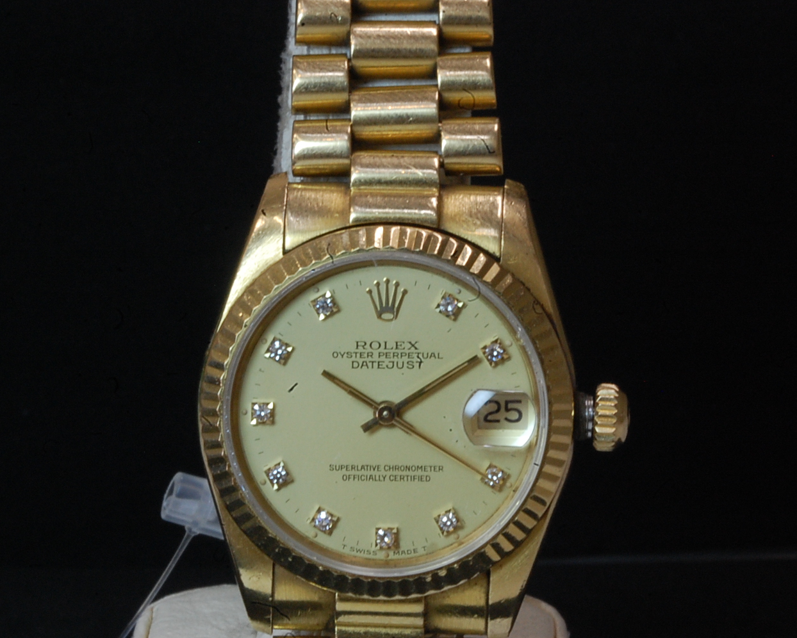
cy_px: 320
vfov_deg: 10.1
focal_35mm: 153
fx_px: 3610
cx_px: 378
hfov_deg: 12.6
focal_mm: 90
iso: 800
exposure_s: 1/4
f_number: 45
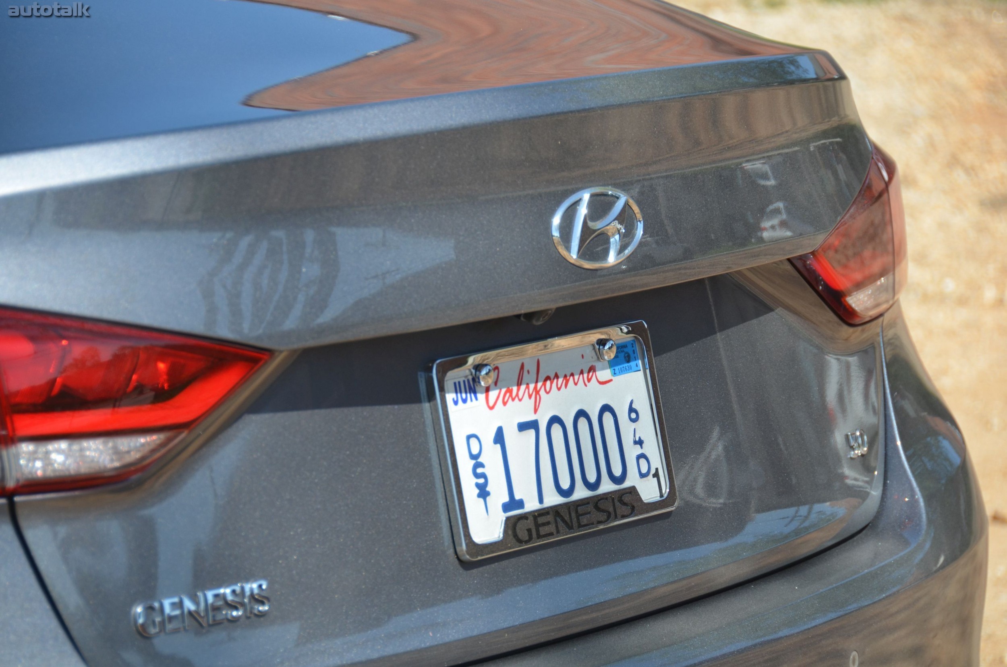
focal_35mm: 195
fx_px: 5443
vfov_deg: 7.0
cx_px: 504
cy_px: 334
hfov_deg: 10.6
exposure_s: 1/1000
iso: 400
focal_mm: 130
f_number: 5.6
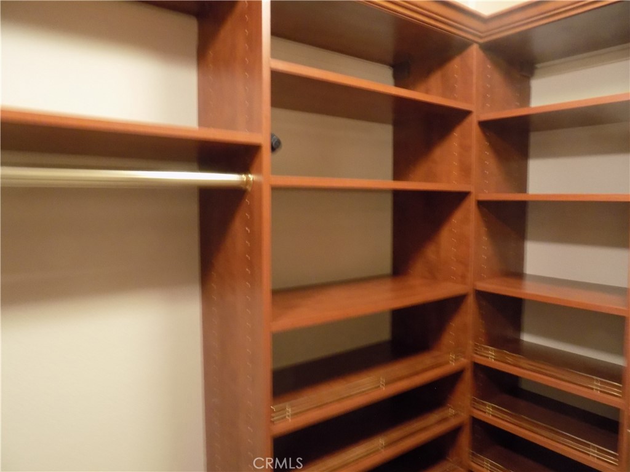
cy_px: 236
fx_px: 437
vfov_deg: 56.8
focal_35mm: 24
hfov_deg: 71.6
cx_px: 315
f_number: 3.1
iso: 400
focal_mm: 4.3
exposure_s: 1/8
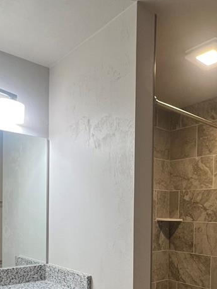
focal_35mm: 34
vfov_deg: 51.3
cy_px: 223
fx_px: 284
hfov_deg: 41.0
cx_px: 151
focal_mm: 1.57
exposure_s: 1/120
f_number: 1.8
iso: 160
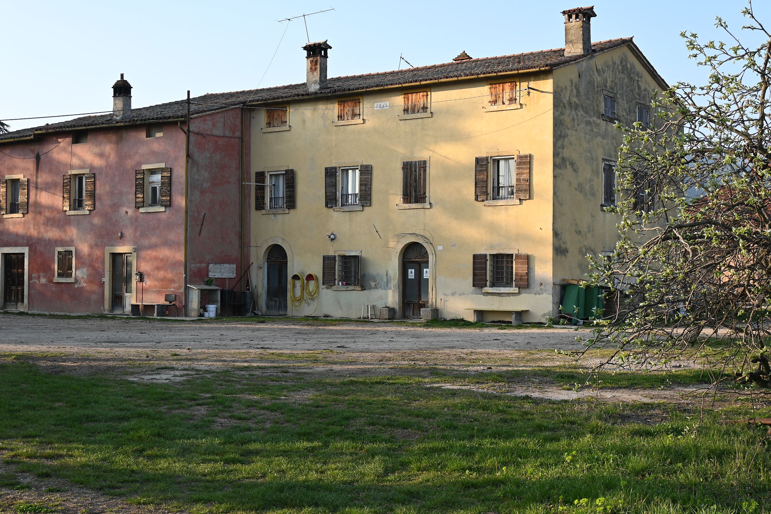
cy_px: 257
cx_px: 386
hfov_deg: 40.0
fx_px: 1060
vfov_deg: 27.3
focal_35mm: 50
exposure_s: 1/200
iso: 100
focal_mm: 33
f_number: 5
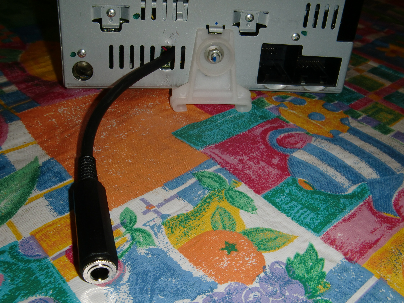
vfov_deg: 37.7
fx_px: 443
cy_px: 152
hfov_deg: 49.0
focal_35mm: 38
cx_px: 202
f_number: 3.9
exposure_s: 1/60
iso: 64
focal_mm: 6.66
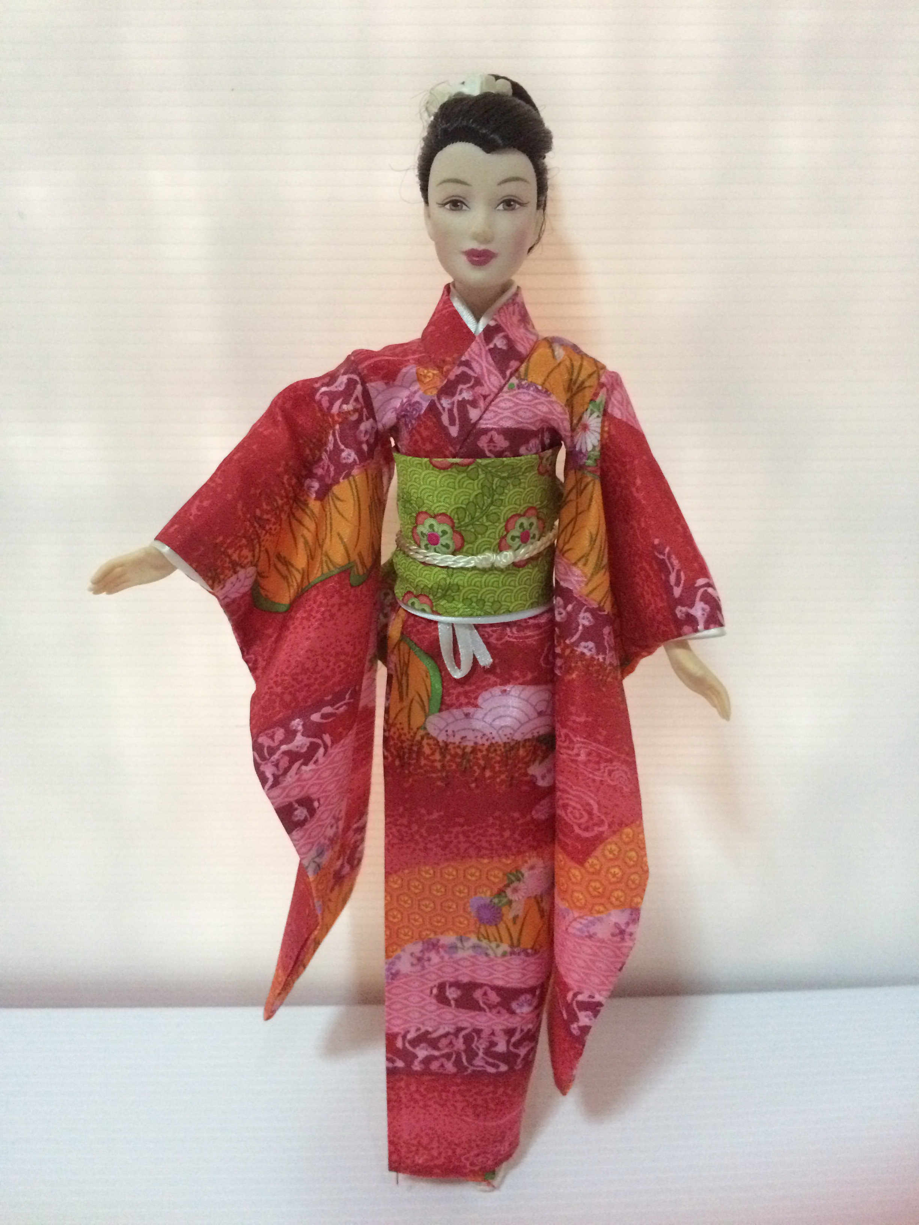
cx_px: 460
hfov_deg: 48.2
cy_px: 612
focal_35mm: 29
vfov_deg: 61.7
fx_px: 1027
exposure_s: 1/17
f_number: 2.2
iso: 320
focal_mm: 4.15
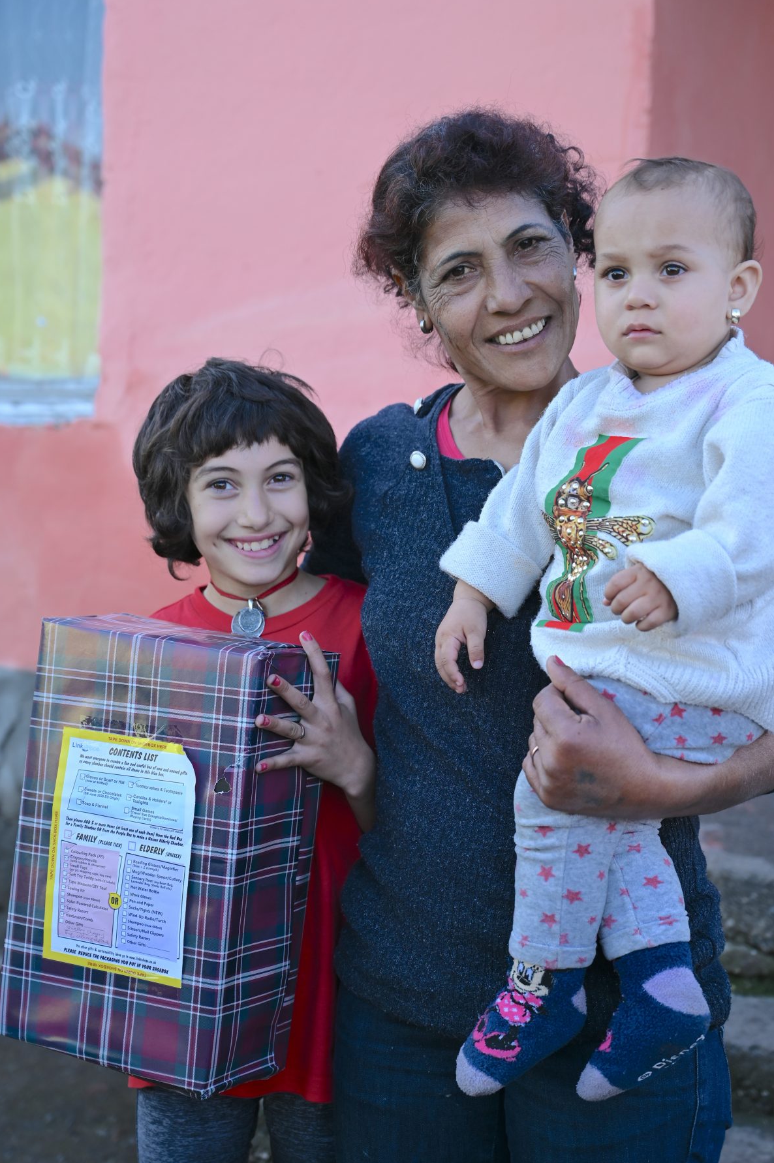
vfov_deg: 35.6
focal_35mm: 56
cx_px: 398
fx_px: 1809
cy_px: 620
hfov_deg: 24.2
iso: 125
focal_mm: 52
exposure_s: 1/200
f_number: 4
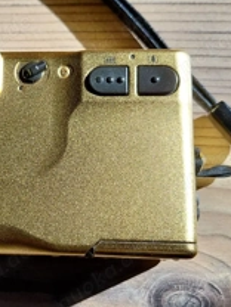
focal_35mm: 48
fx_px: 427
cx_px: 19
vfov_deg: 39.5
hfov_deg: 29.0
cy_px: 179
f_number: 1.8
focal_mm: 4.69
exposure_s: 1/625
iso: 50
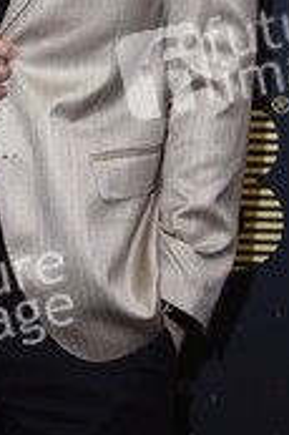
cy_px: -65
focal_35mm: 166
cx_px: 18
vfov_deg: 12.2
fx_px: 2003
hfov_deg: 8.2
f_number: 5.6
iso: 320
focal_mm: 72
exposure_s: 1/250
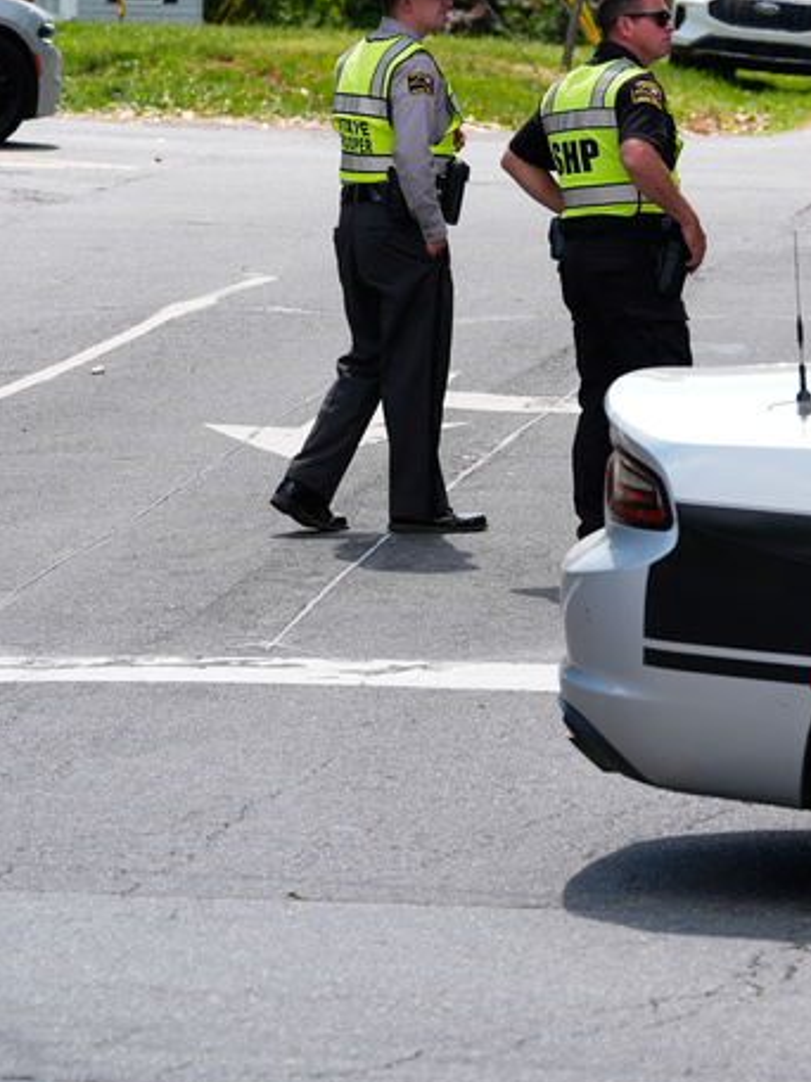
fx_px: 8497
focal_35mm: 272
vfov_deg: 7.3
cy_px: 446
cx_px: 946
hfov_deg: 5.4
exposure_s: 1/500
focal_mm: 126
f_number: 5.6
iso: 125
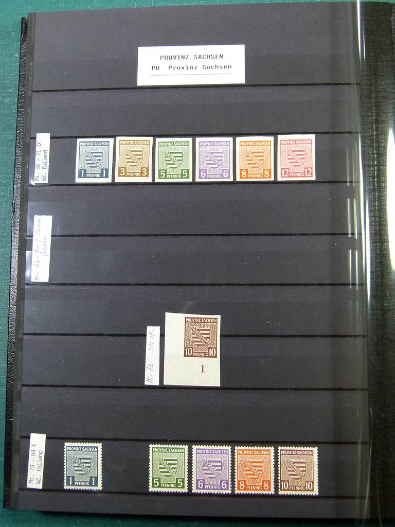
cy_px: 264
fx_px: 548
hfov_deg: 39.7
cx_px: 198
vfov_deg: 51.4
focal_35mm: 36
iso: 160
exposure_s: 1/60
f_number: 3.1
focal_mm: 6.5
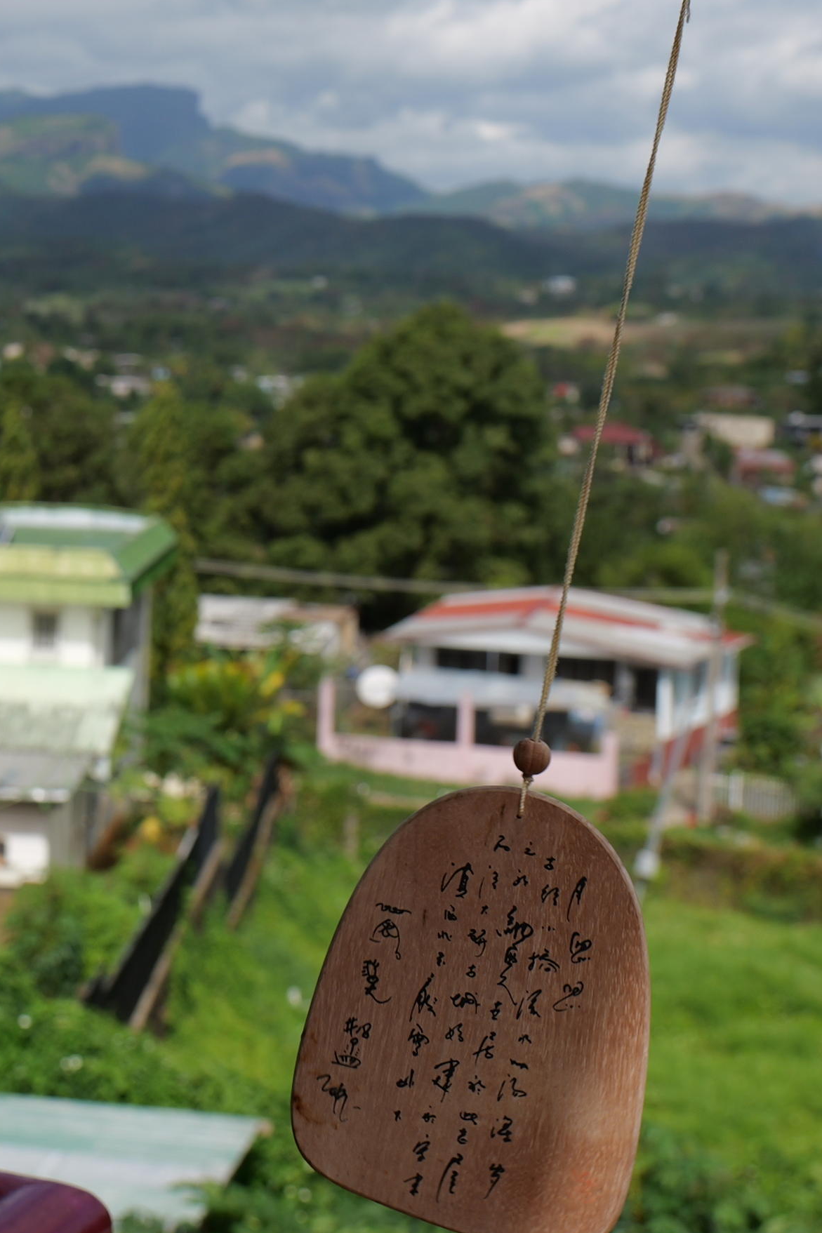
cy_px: 374
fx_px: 2535
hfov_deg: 17.9
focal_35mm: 74
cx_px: -51
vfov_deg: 27.1
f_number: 7.1
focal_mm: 26
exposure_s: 1/400
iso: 100
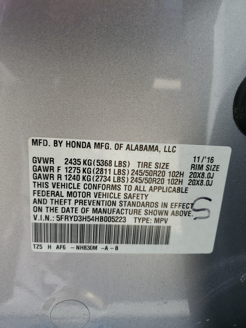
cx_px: 123
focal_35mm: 26
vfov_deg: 67.3
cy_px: 164
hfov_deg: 53.1
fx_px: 246
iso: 50
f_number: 1.5
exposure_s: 1/200
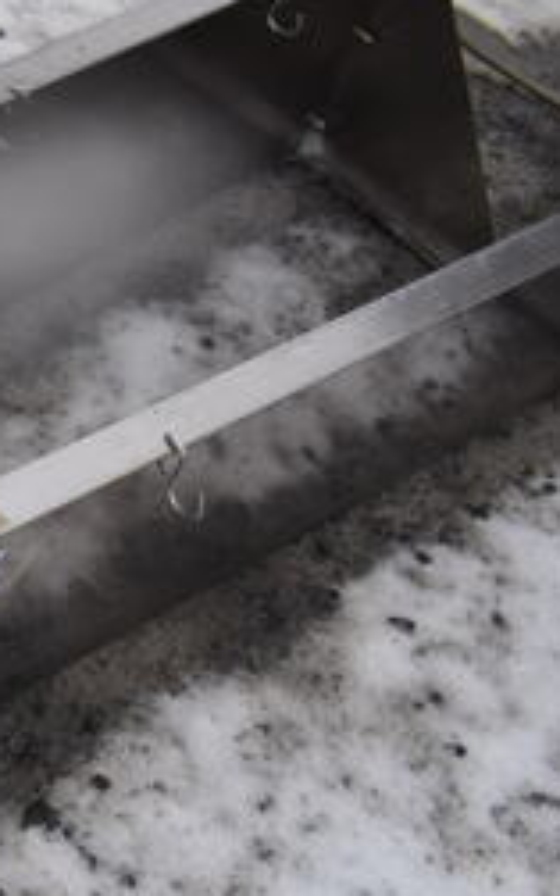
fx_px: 1635
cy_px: 546
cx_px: -499
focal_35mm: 67
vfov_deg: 30.5
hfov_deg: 16.0
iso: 200
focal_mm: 18
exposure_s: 1/200
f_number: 6.3
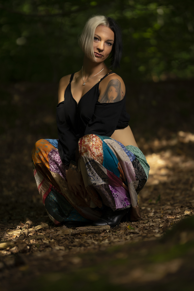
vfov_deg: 19.5
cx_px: 97
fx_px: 849
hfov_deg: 13.0
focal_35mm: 105
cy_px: 146
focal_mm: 105
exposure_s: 1/1600
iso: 100
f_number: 1.4
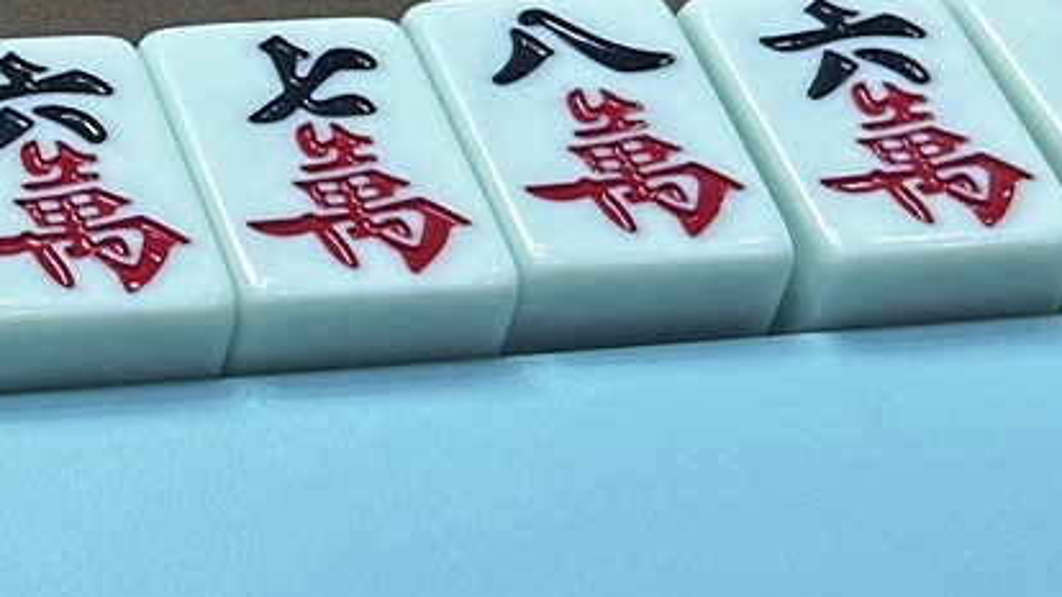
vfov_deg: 8.8
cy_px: -8
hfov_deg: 14.2
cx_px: -739
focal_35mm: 137
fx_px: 3858
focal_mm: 5.7
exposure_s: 1/100
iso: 32
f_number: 1.5
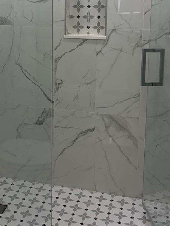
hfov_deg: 27.9
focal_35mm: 52
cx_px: 60
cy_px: 49
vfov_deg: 35.7
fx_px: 340
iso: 40
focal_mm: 5.96
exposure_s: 1/120
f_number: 1.6
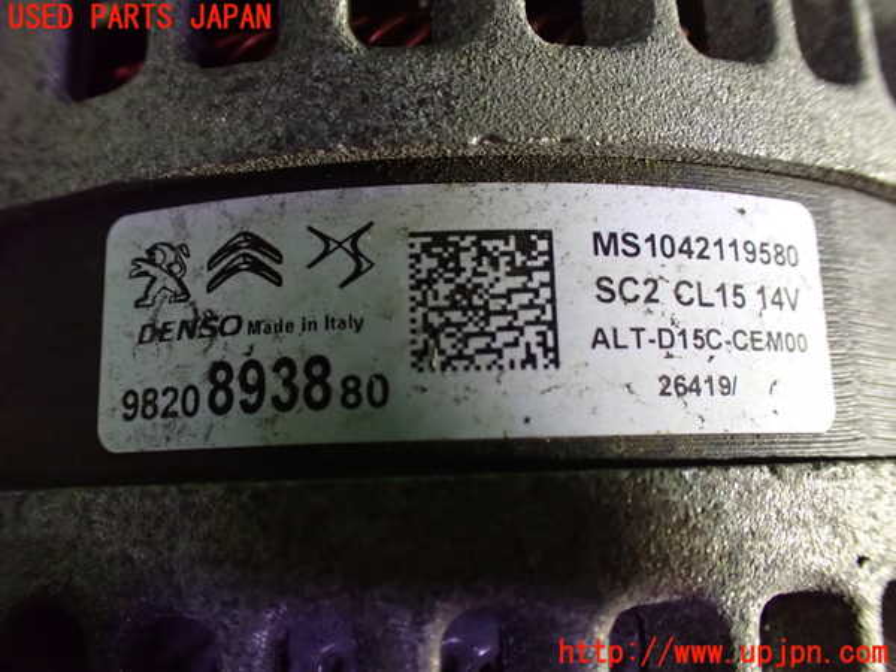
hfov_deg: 60.0
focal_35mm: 30
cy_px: 336
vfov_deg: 46.8
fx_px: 777
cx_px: 448
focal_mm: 5.4
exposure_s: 1/30
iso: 1250
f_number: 2.3
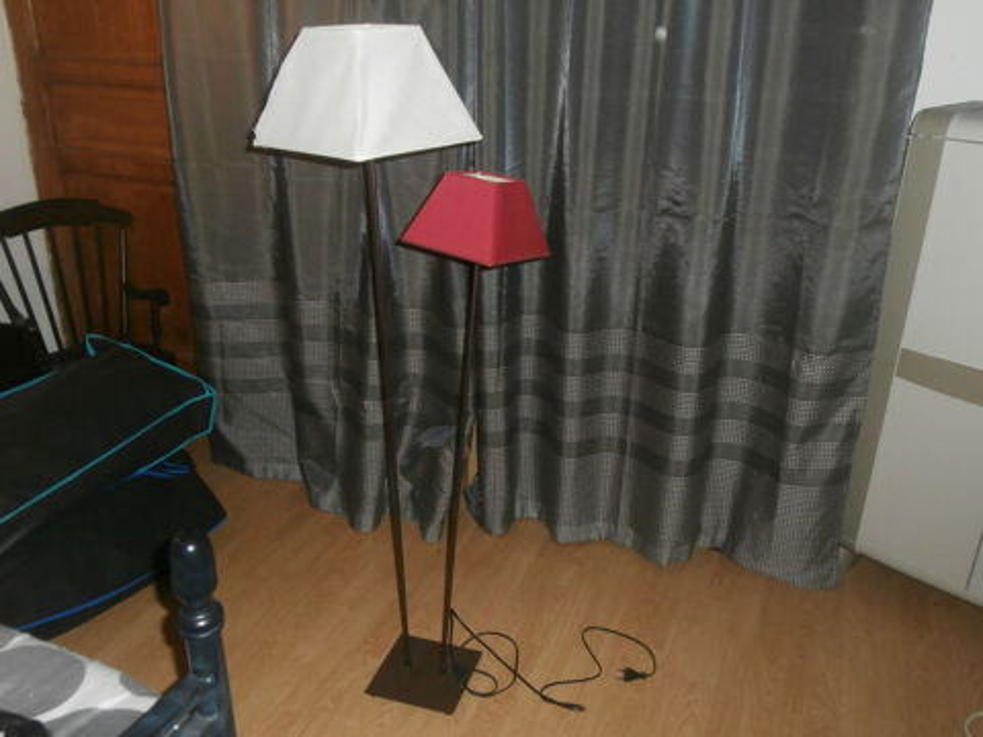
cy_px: 368
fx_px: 852
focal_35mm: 30
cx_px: 492
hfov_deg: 60.0
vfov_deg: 46.8
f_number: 3.5
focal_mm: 5.36
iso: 250
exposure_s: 1/30
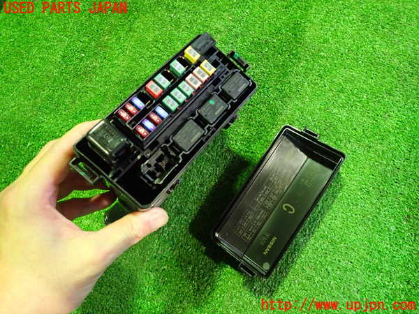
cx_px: 210
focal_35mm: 25
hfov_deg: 69.4
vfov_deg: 54.9
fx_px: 303
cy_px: 157
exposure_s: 1/30
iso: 800
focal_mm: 4.5
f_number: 2
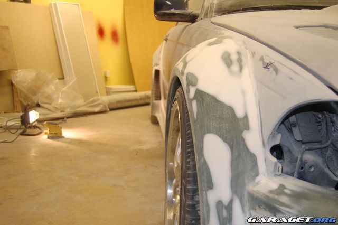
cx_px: 169
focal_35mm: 42
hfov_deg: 46.4
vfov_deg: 31.9
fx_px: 394
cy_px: 112
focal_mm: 28
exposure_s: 1/20
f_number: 4.2
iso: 400
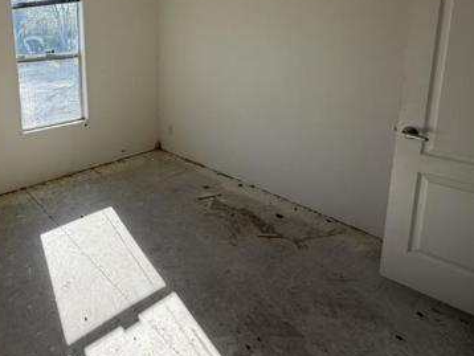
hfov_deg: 64.6
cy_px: 87
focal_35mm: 25
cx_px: 111
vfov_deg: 52.4
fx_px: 343
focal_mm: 2.22
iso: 50
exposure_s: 1/376
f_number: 2.2
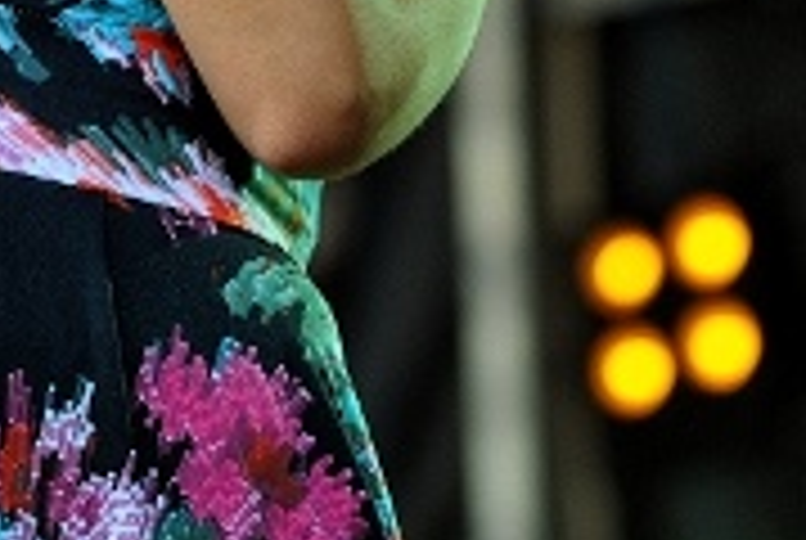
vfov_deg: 3.0
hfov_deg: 4.4
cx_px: -383
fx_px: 10316
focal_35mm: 460
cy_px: -331
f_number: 2.8
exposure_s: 1/500
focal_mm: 86
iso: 400
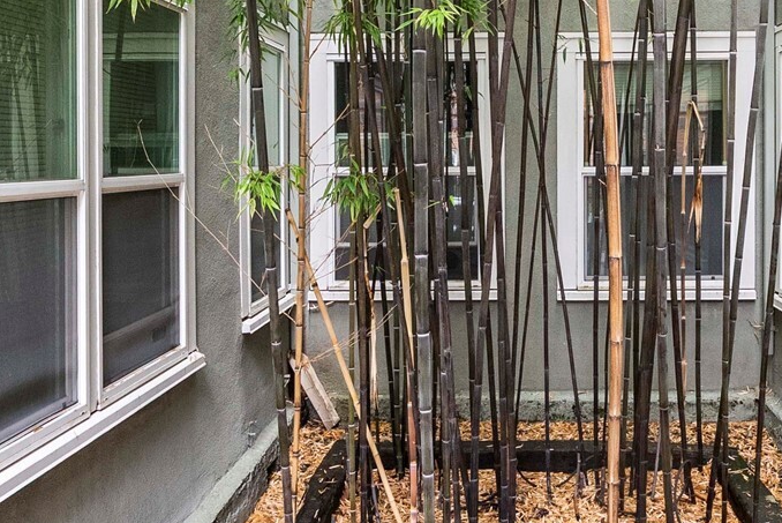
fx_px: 869
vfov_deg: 30.8
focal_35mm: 40
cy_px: -14
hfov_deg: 47.5
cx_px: 532
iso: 2000
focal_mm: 16
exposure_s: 1/30
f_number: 7.1
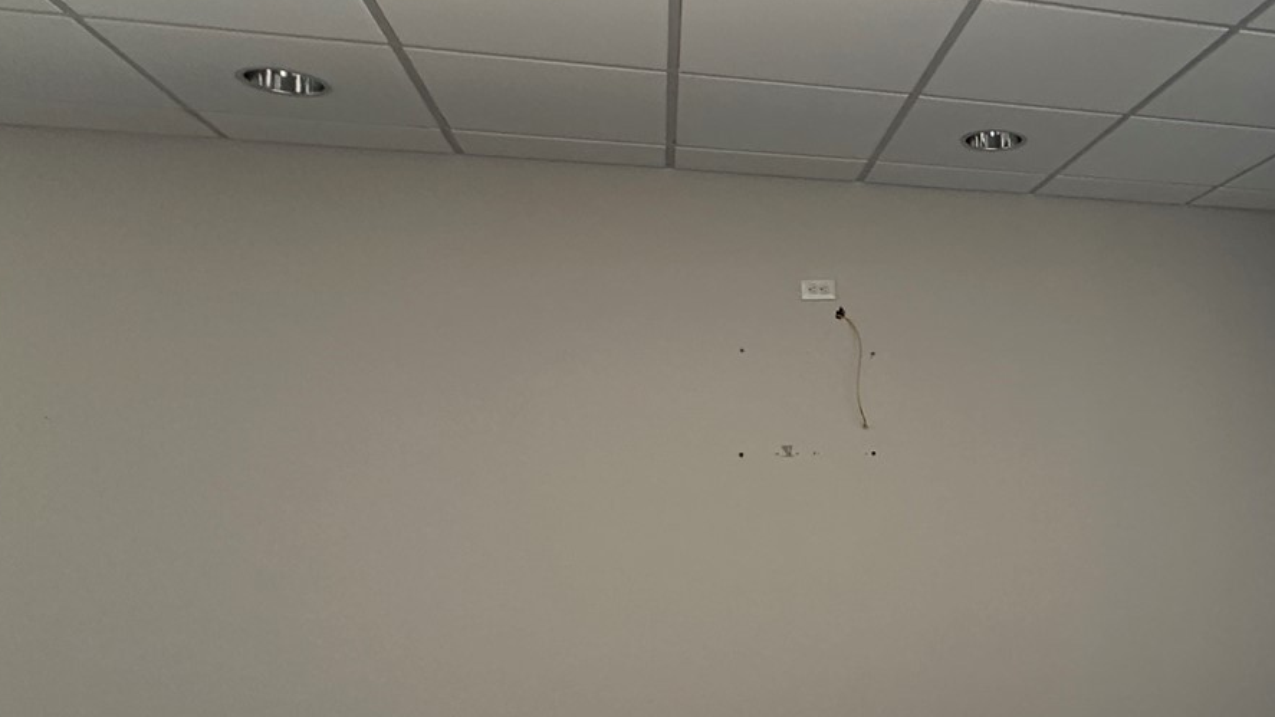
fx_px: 1116
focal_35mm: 33
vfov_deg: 35.5
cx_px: 1013
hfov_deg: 55.4
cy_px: 430
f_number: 2.2
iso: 320
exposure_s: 1/97
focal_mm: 2.22
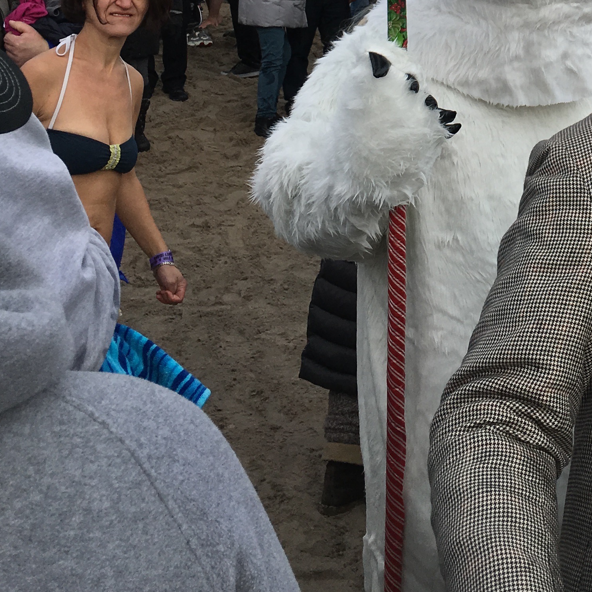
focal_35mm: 69
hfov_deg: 24.1
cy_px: -98
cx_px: 569
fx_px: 1335
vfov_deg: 23.1
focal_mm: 4.15
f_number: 2.2
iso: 25
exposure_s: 1/1221
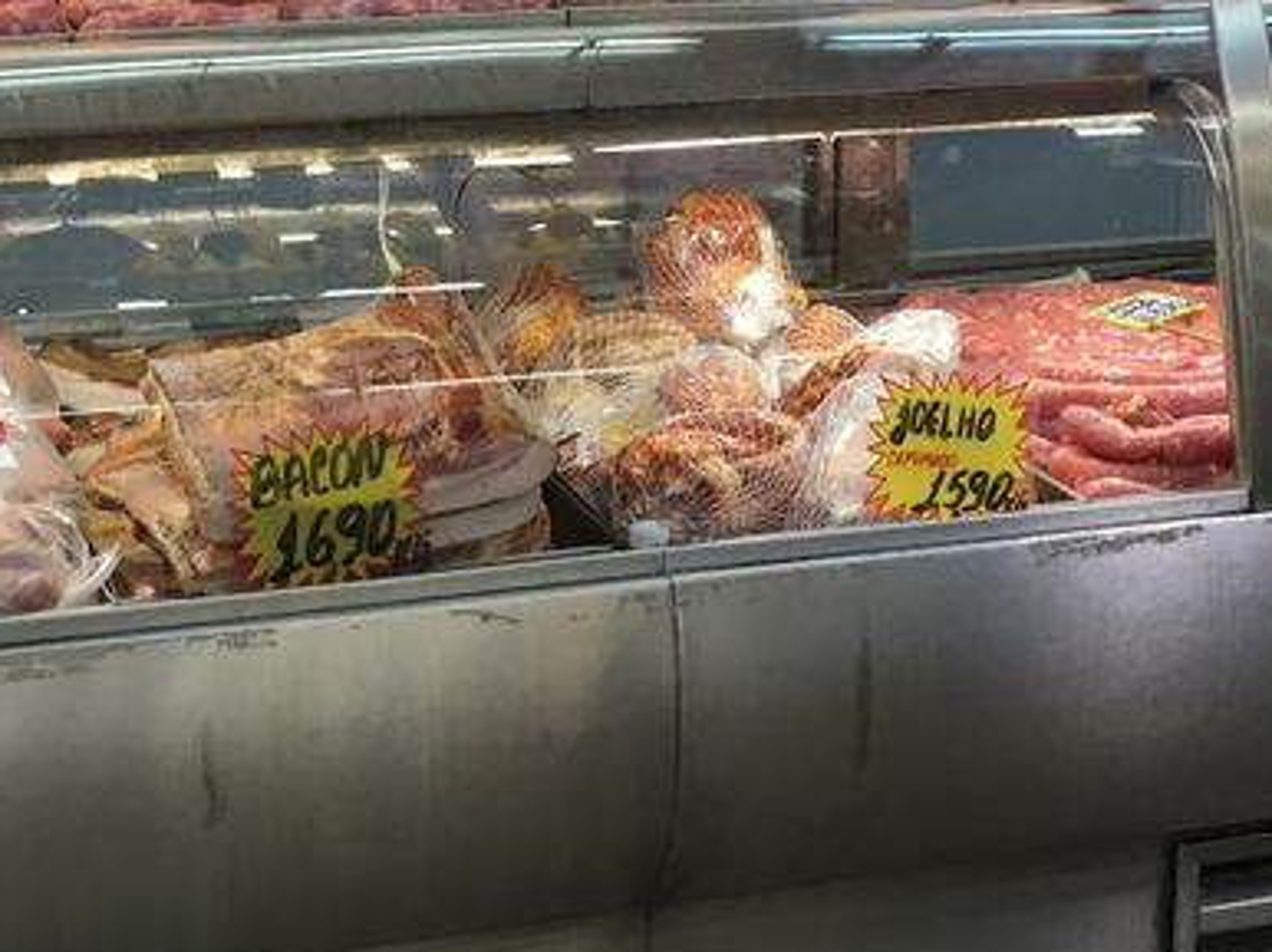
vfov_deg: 19.0
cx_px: 682
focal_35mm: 77
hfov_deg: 25.3
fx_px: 2828
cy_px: 211
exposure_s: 1/30
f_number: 2.2
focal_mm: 4.15
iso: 32
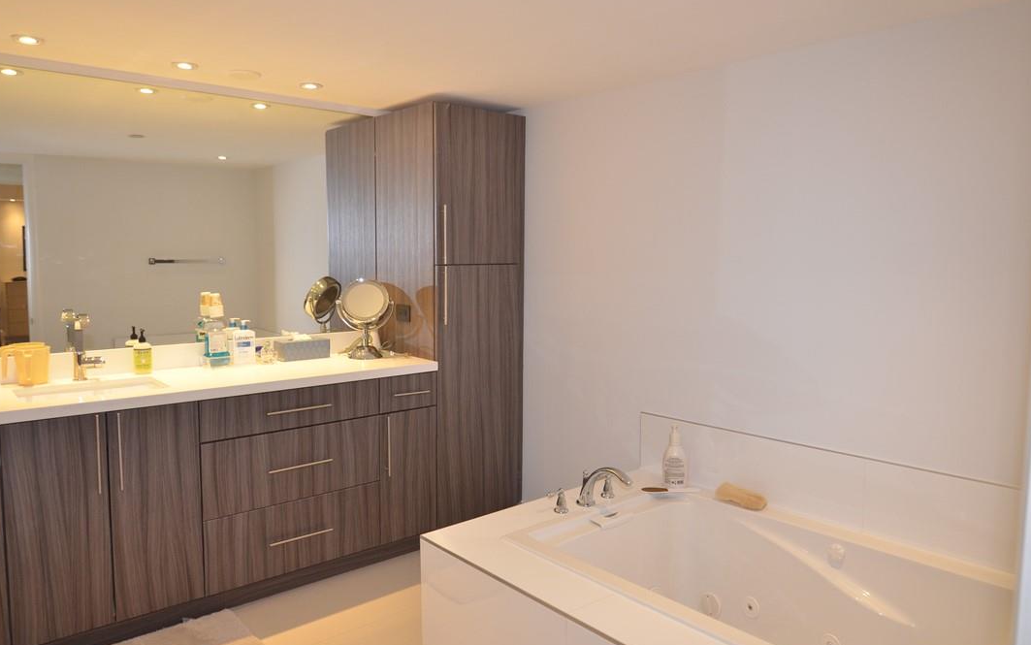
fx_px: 703
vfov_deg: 49.3
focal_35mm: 25
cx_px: 514
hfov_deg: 72.5
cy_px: 311
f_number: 4
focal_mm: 16
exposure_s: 1/60
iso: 800
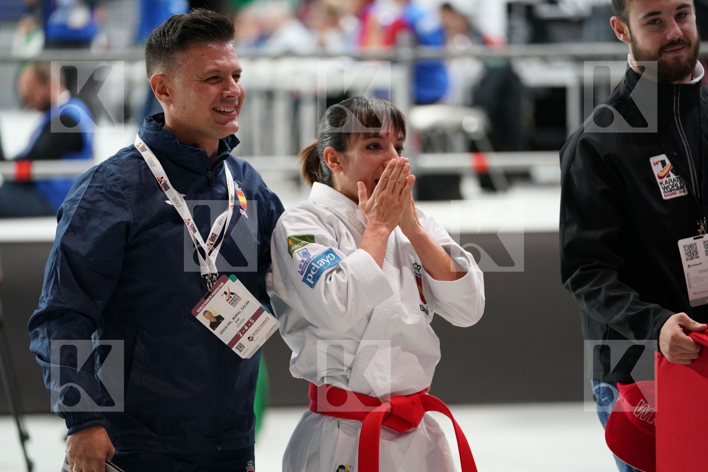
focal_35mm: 144
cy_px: 236
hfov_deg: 14.3
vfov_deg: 9.5
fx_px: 2832
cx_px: 354
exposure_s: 1/500
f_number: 2.8
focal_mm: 144
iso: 3200
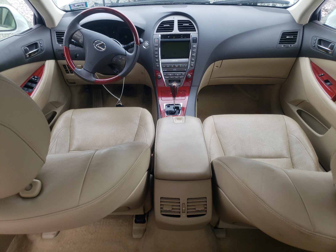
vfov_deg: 53.1
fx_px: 252
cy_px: 126
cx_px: 168
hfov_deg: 67.3
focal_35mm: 26
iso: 50
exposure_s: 1/270
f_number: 1.5
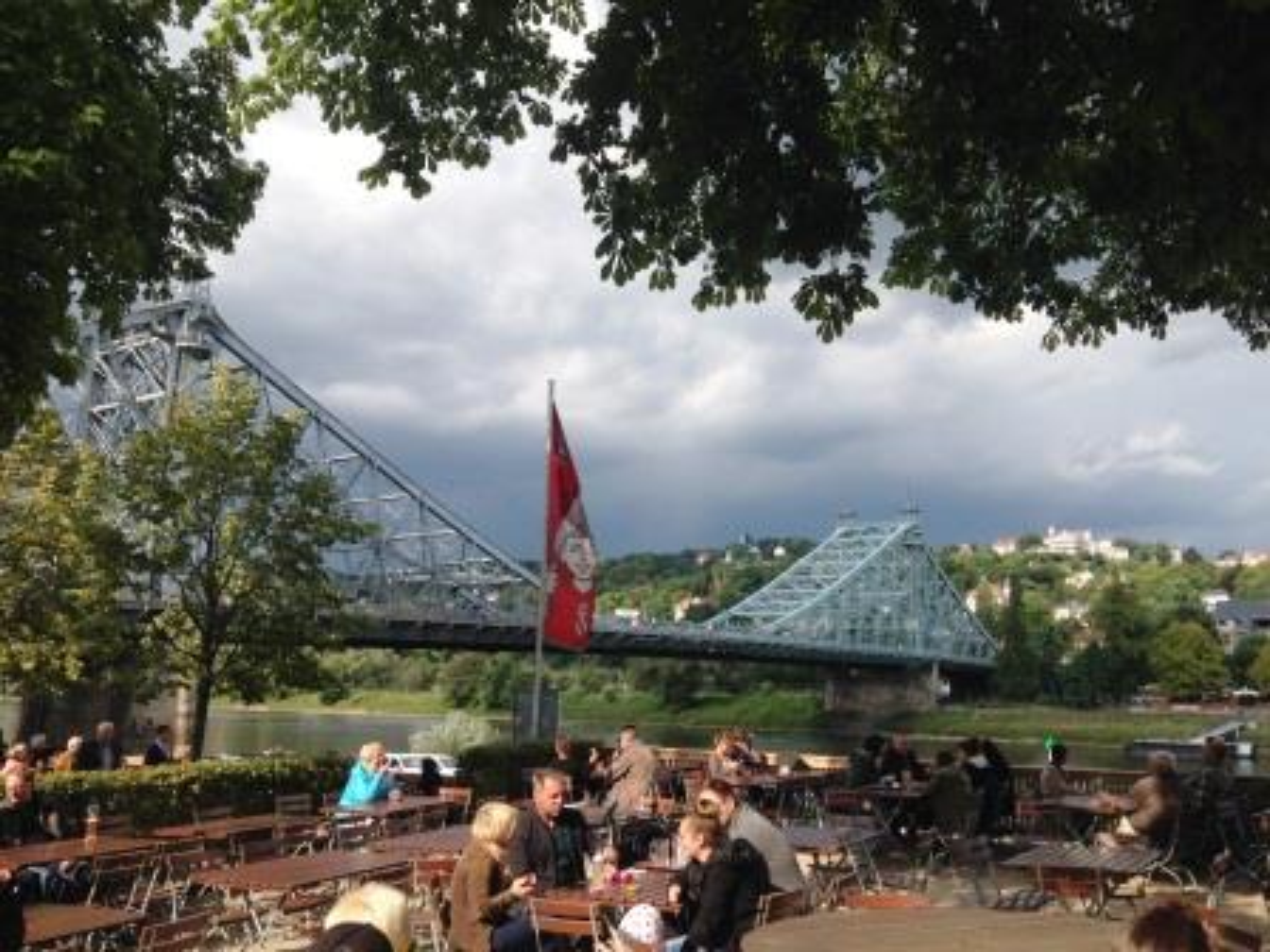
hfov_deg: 55.4
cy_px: 476
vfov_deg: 42.9
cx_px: 635
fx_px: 1211
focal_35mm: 33
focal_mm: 4.12
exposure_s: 1/1427
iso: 50
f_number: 2.4
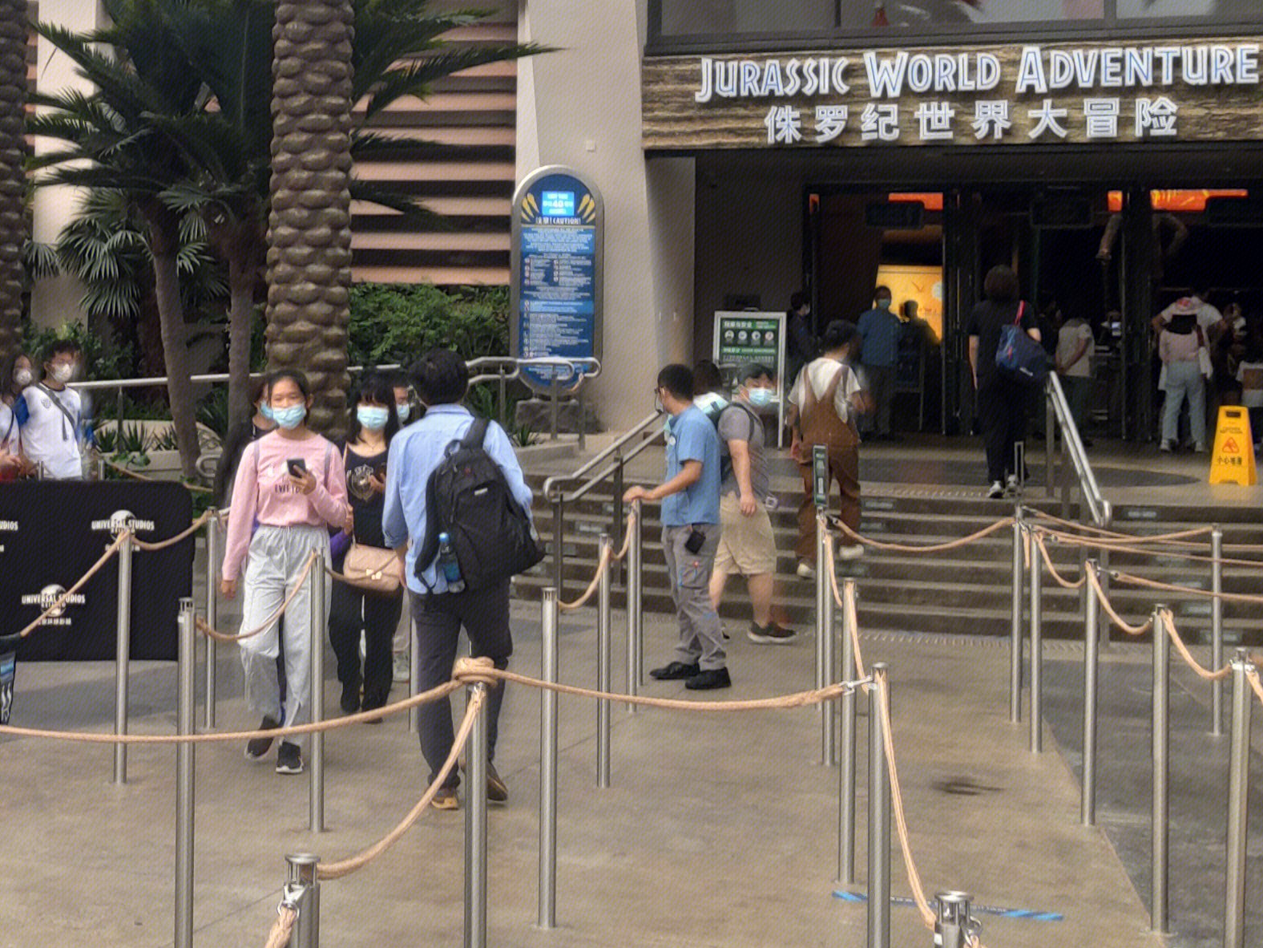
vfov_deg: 22.0
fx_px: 2408
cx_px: 135
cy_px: 183
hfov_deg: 28.3
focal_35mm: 66
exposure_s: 1/100
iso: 146
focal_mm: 4.75
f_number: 1.75
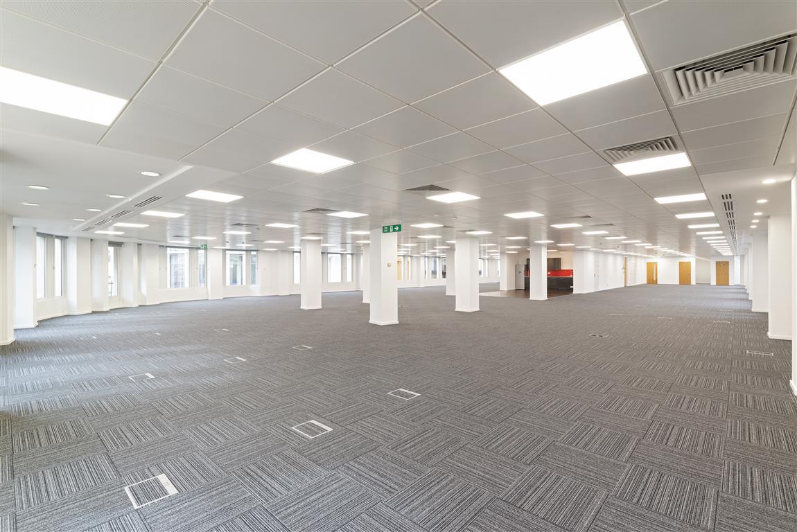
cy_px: 266
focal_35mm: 17
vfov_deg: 70.5
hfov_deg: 93.2
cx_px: 398
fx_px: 377
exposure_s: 1/10
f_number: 9
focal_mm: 17
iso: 500
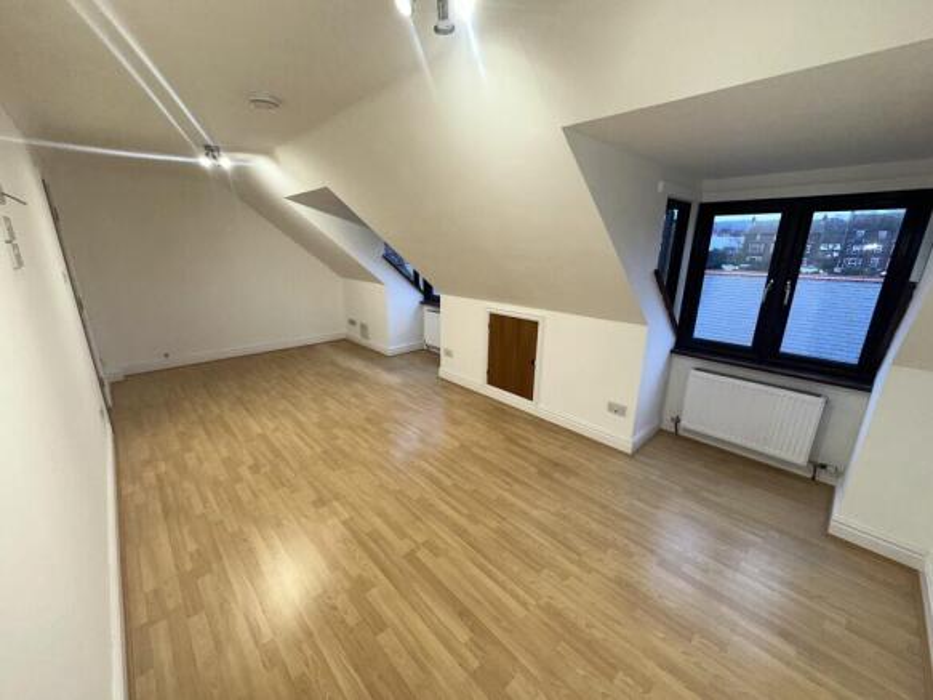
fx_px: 377
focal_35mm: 14
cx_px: 466
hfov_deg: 102.1
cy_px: 350
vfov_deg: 85.7
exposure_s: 1/50
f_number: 2.2
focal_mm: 2.22
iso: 125
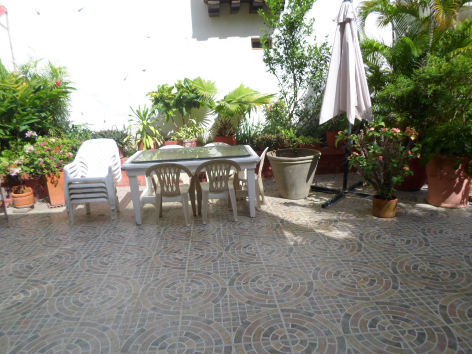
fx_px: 341
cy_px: 177
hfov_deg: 69.4
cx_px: 236
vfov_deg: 54.9
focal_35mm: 25
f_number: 2.5
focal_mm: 4.5
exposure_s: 1/1500
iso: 80
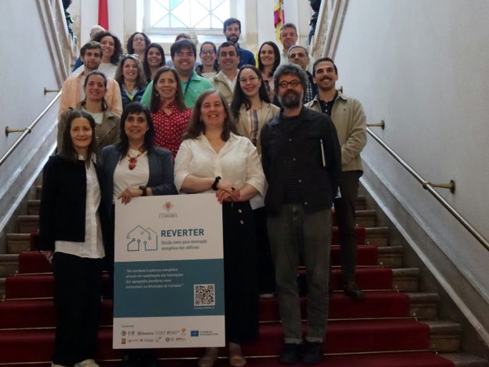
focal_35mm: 50
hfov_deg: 38.2
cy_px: 180
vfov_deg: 29.1
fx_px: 706
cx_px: 243
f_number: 4
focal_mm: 16.43
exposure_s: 1/400
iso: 2000
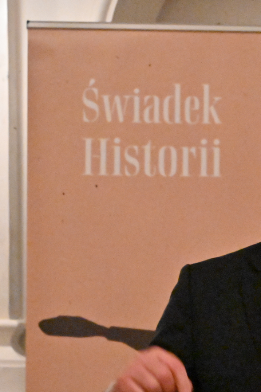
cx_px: 273
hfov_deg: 5.1
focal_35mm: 271
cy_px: 196
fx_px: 2948
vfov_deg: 7.6
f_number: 20
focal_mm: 180
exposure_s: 1/60
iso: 51200
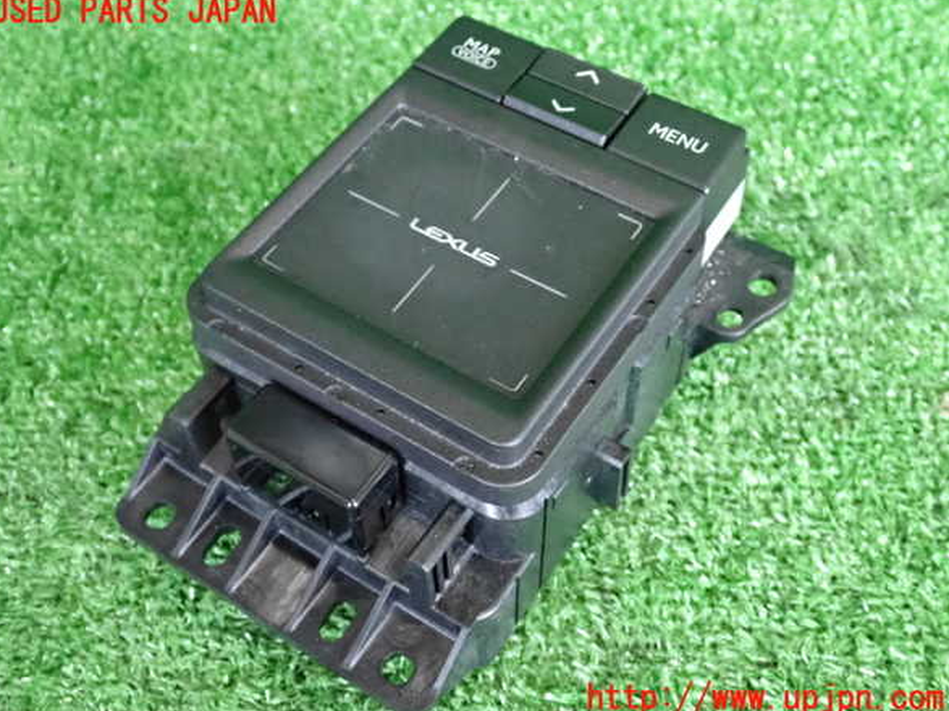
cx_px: 467
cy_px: 356
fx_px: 1233
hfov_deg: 42.1
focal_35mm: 45
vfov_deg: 32.2
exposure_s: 1/80
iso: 2500
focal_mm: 7.84
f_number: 2.9
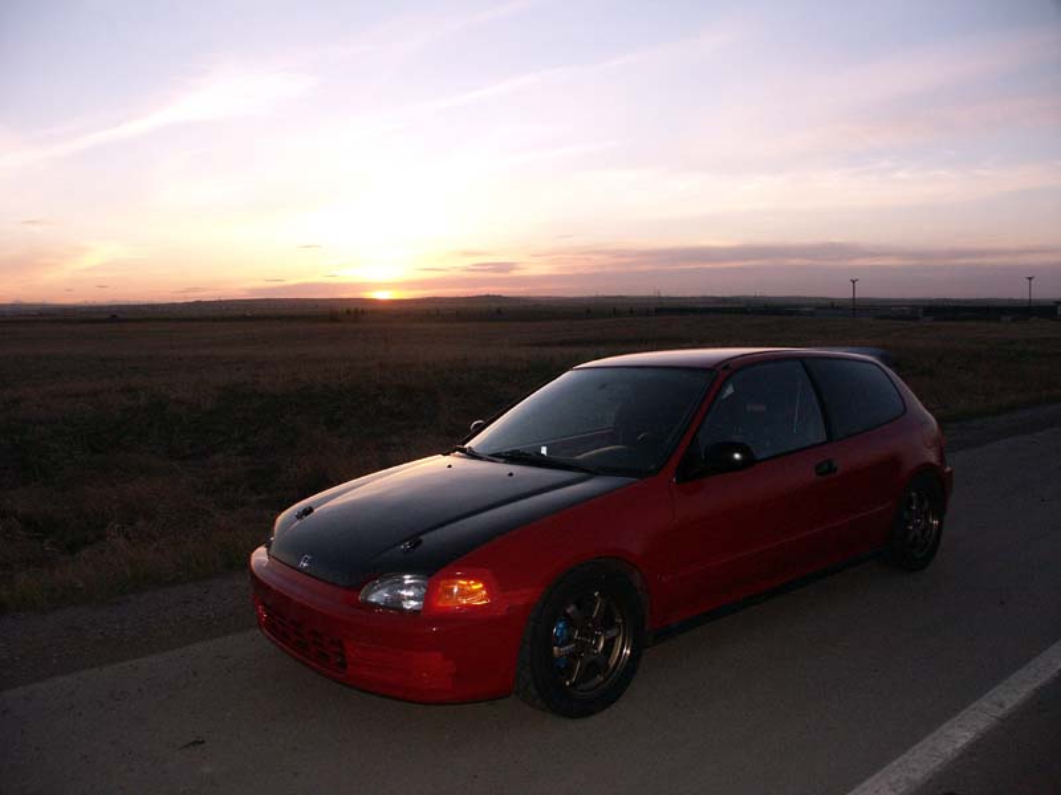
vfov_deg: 48.2
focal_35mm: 29
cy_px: 398
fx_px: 889
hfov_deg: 61.7
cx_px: 530
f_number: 2.8
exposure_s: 1/500
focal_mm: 7.59
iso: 200
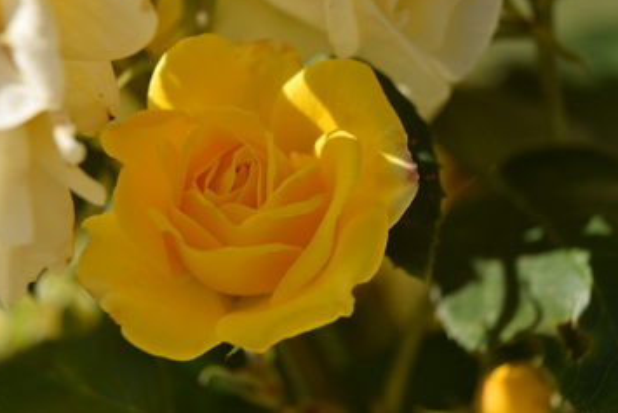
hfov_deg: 15.5
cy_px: 182
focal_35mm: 132
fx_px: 2267
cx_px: 329
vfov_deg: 10.4
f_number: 5.3
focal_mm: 78
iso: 100
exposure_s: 1/400
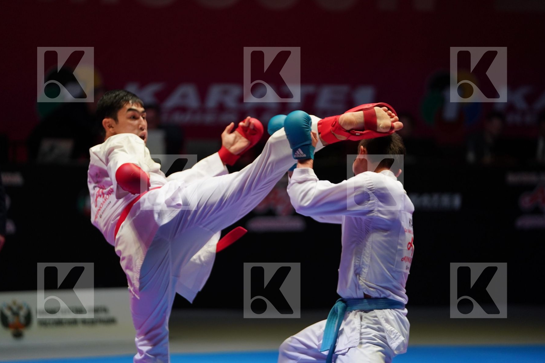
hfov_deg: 12.6
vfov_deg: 8.4
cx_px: 272
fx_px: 2468
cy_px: 182
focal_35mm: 163
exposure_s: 1/1000
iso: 1600
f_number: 2.8
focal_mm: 162
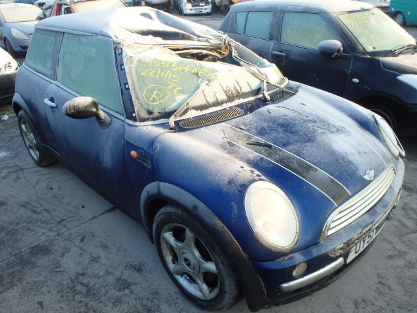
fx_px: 337
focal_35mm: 28
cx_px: 208
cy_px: 156
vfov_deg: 49.7
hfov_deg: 63.4
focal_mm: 5
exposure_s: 1/100
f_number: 3.9
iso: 125
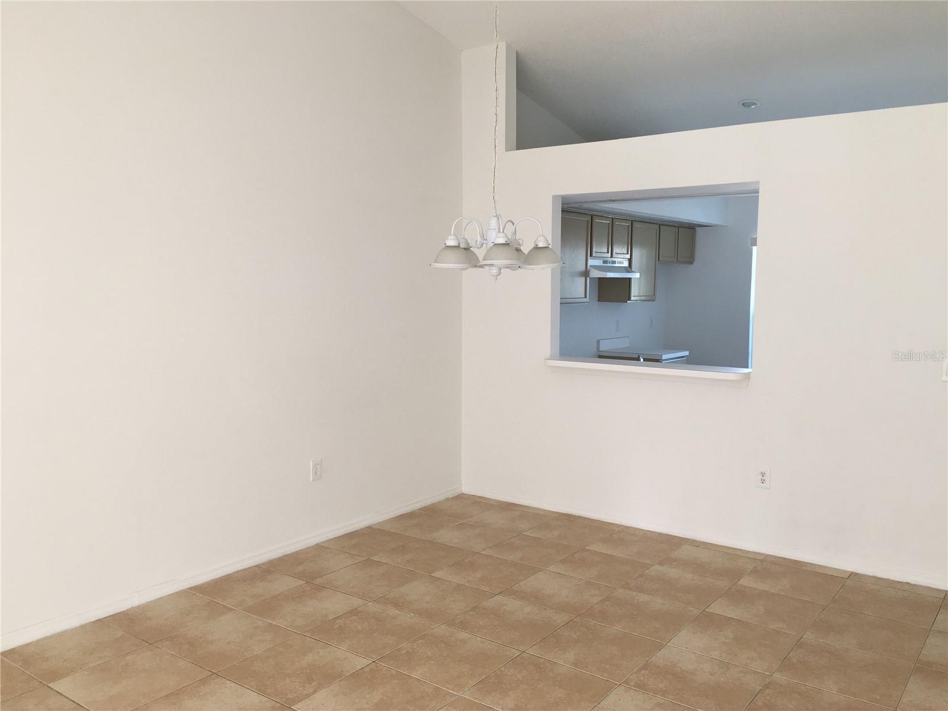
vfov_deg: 48.2
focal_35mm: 29
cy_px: 356
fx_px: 794
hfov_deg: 61.7
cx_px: 474
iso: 32
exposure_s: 1/30
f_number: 2.2
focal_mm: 4.15
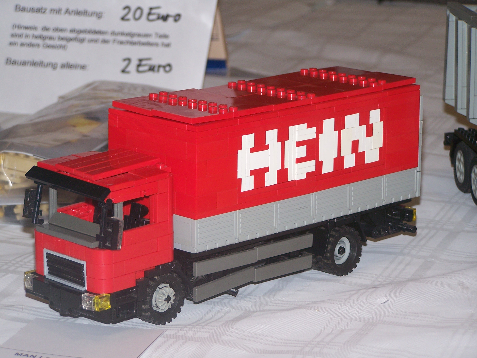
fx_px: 1765
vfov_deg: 11.6
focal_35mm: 128
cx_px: 238
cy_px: 179
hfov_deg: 15.4
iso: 80
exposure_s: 1/100
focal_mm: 21.2
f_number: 3.2
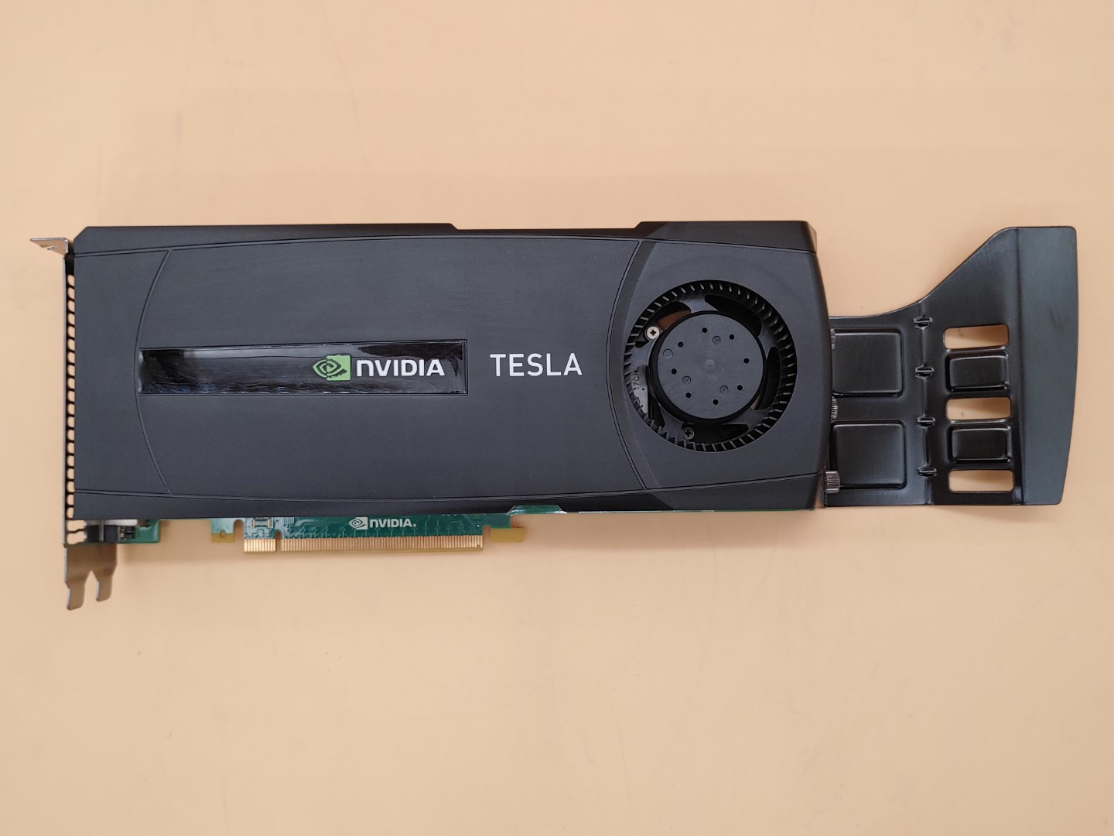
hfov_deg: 58.4
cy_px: 418
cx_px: 557
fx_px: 998
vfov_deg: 45.4
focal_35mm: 31
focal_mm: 4.36
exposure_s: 1/60
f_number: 1.8
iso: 50
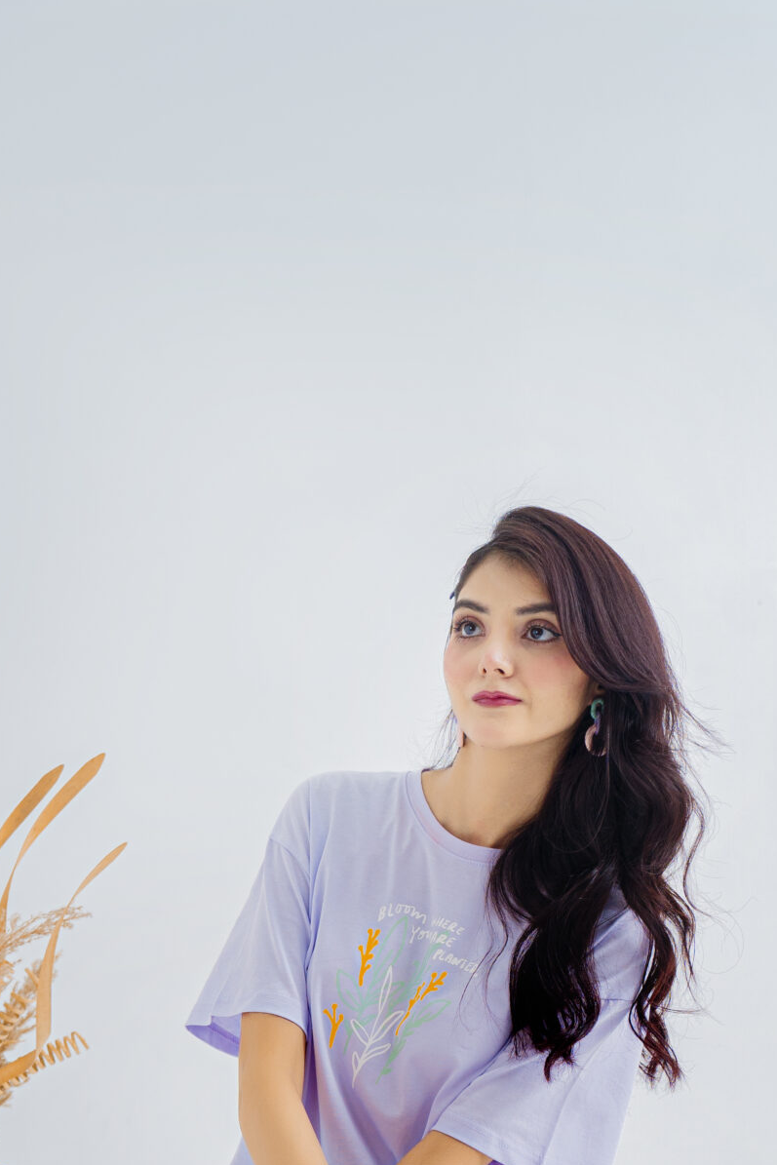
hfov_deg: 18.1
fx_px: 2427
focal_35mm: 75
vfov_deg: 26.1
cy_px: 1059
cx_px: 233
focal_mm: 35
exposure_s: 1/160
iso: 200
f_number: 4
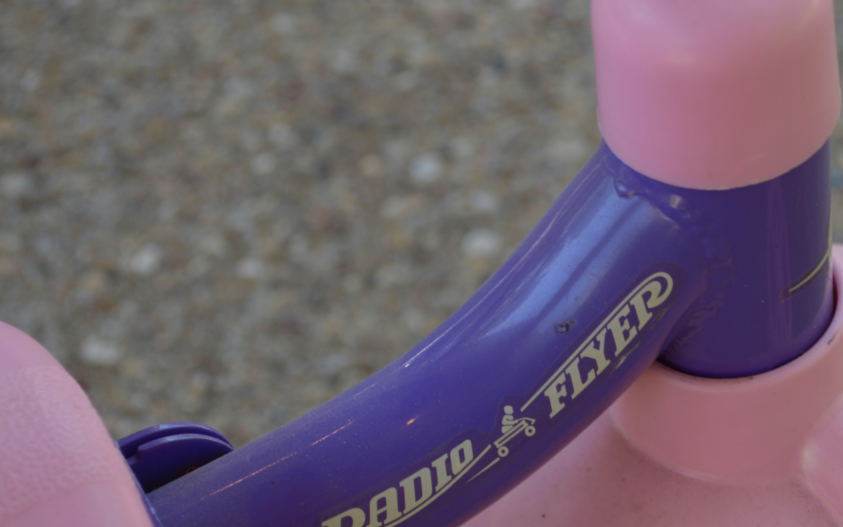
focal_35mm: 96
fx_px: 2206
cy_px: 387
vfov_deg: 13.6
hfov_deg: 21.6
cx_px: 544
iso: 100
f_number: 5
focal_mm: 38
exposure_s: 1/40
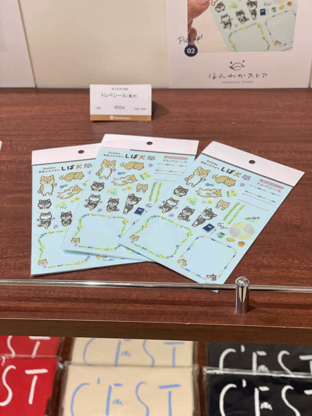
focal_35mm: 52
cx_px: 156
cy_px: 208
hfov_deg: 28.0
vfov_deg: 36.8
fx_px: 625
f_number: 2
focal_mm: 6
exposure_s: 1/120
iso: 50
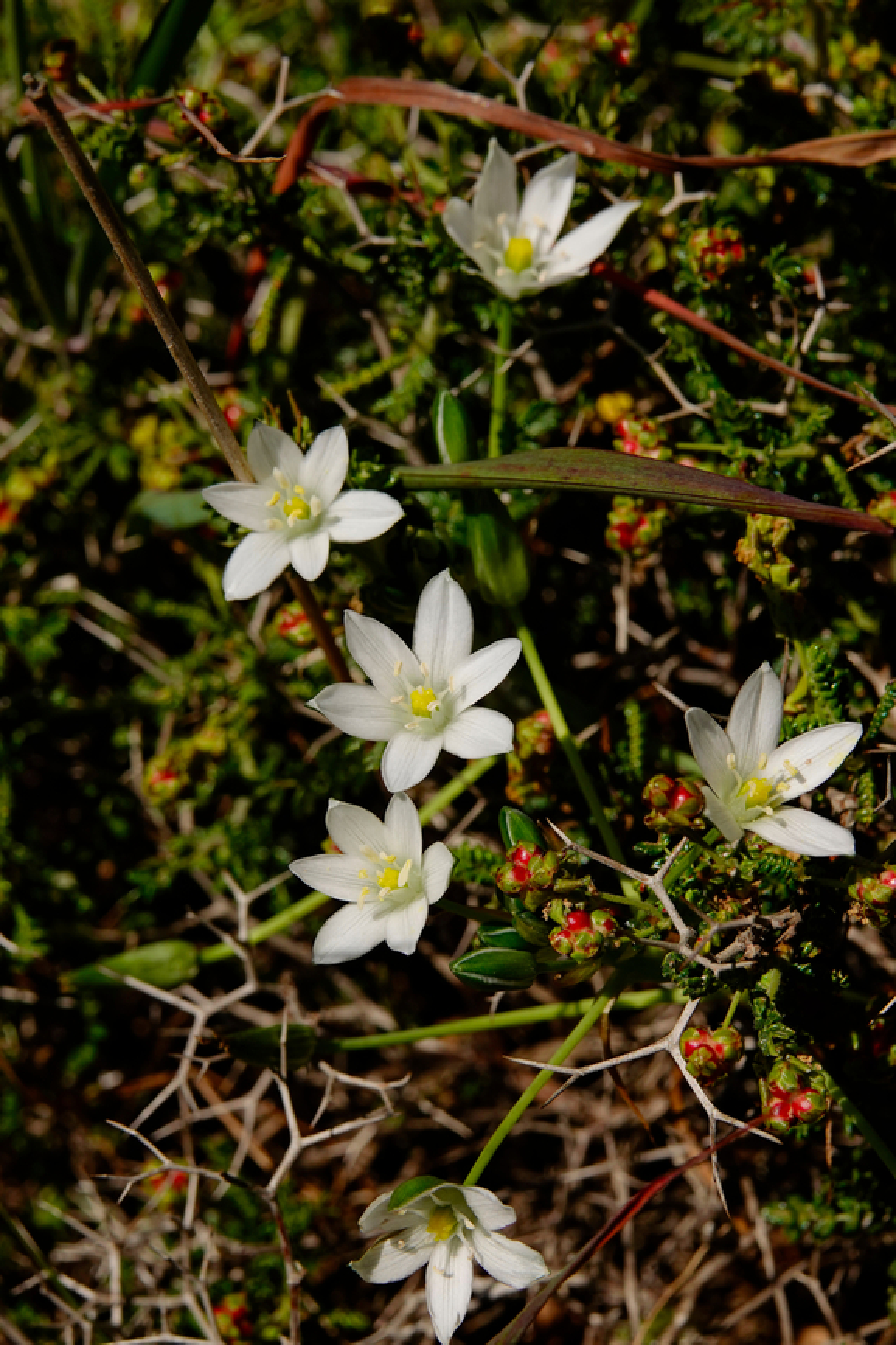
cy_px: 672
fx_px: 3025
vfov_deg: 25.1
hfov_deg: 16.8
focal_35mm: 81
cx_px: 448
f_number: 6.3
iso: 100
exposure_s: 1/1000
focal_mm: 29.69
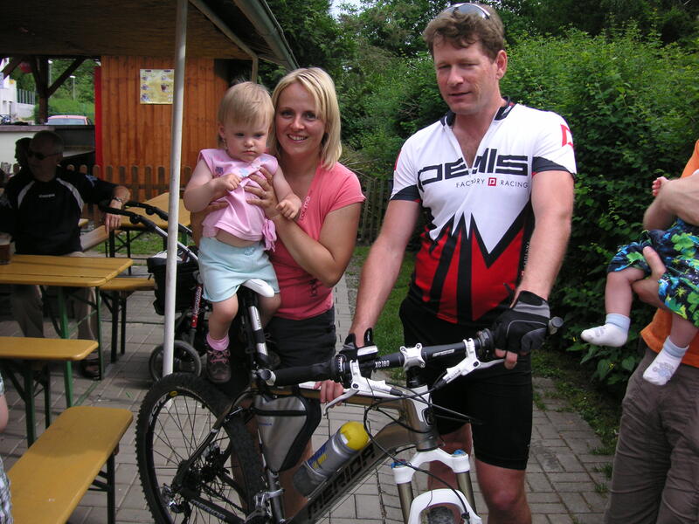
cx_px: 350
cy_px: 262
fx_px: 747
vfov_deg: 38.7
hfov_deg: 50.1
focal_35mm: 37
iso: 50
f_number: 2.8
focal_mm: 6.1
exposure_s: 1/350
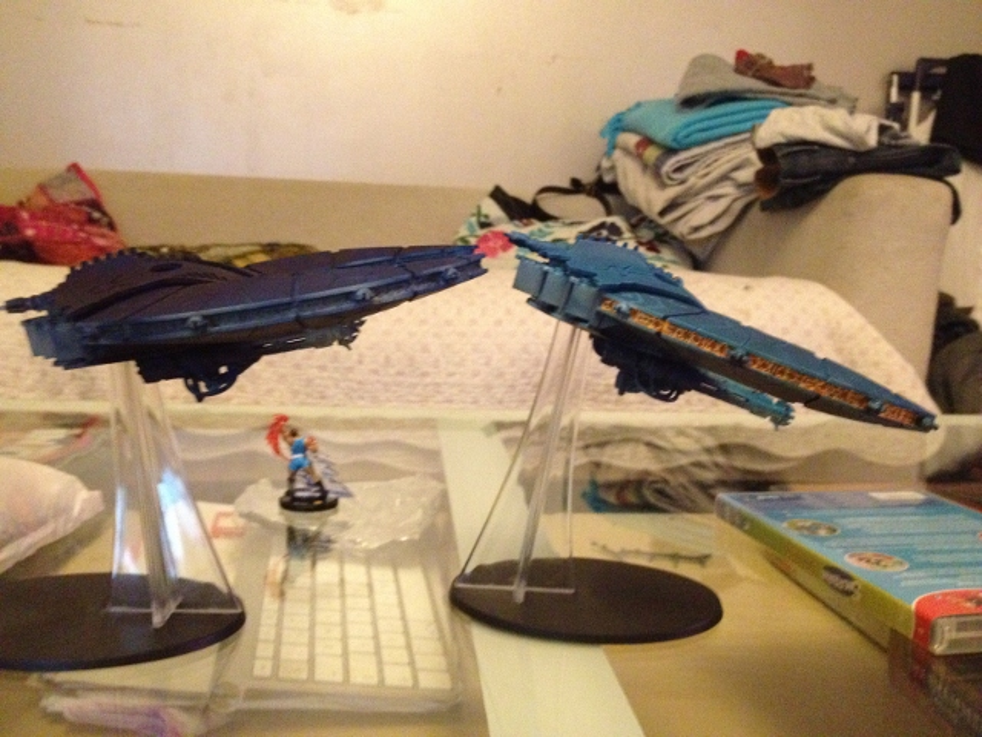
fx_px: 993
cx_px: 491
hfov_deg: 52.6
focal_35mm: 35
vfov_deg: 40.7
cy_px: 368
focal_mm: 4.28
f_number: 2.4
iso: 800
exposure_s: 1/17
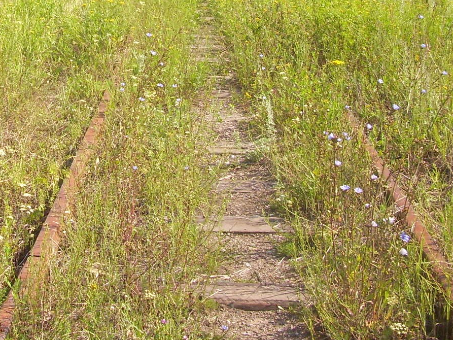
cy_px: 35
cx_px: 145
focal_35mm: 78
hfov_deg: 24.9
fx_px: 1021
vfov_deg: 18.6
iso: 80
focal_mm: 5.7
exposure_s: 1/160
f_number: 5.6
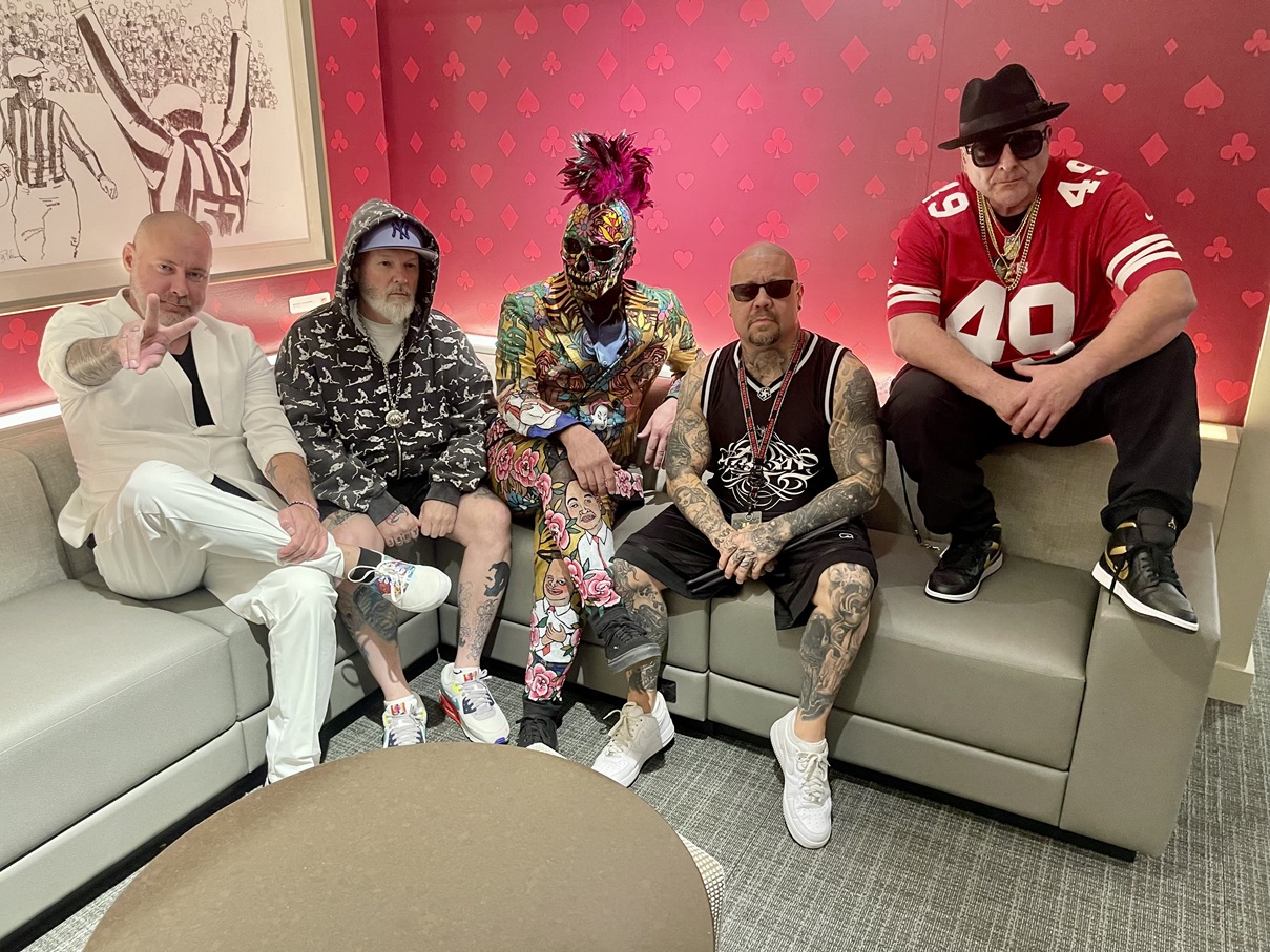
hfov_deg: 69.4
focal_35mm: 25
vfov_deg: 54.9
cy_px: 476
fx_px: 917
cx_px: 635
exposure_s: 1/40
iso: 400
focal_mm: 5.1
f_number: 1.6
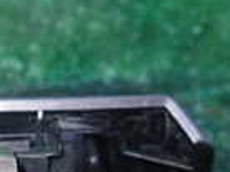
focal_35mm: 109
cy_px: 302
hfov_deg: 16.7
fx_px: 723
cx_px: -100
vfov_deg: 12.5
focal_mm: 4.5
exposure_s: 1/30
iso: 640
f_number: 2
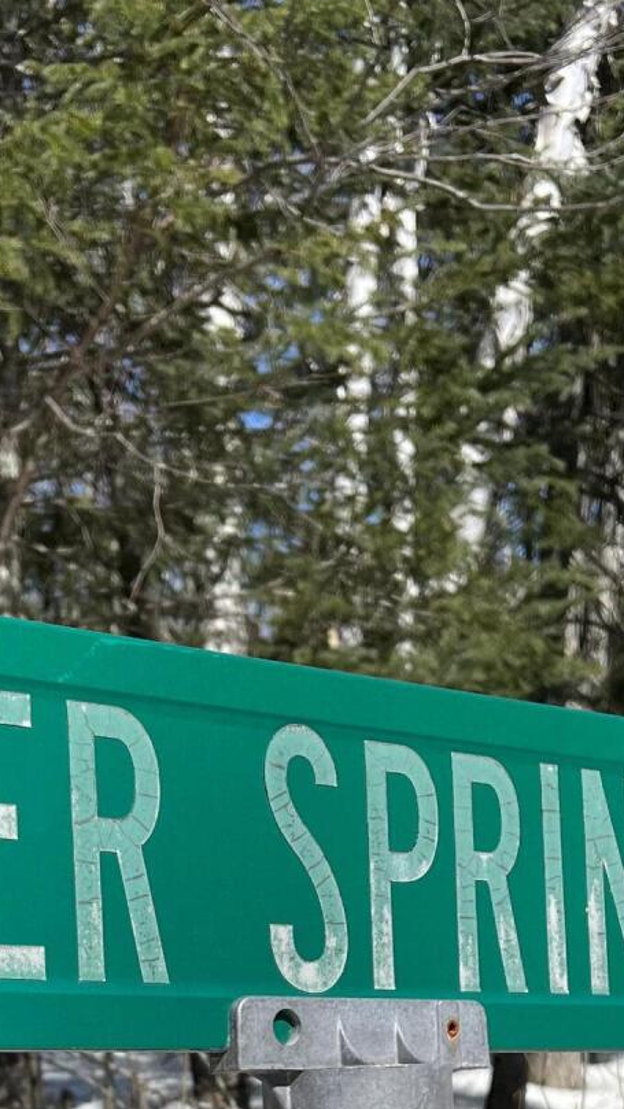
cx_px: 174
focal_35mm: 70
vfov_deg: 27.9
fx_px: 2059
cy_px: 1173
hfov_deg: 17.2
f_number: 1.5
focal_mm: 5.7
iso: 50
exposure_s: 1/6579
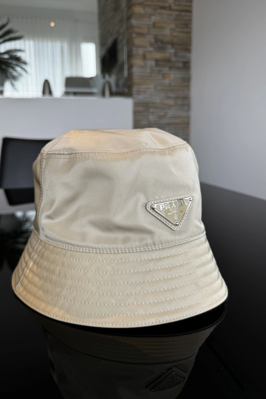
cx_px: 127
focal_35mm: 25
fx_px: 277
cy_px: 199
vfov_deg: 71.5
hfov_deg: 51.3
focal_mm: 6.76
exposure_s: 1/121
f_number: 1.78
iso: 64
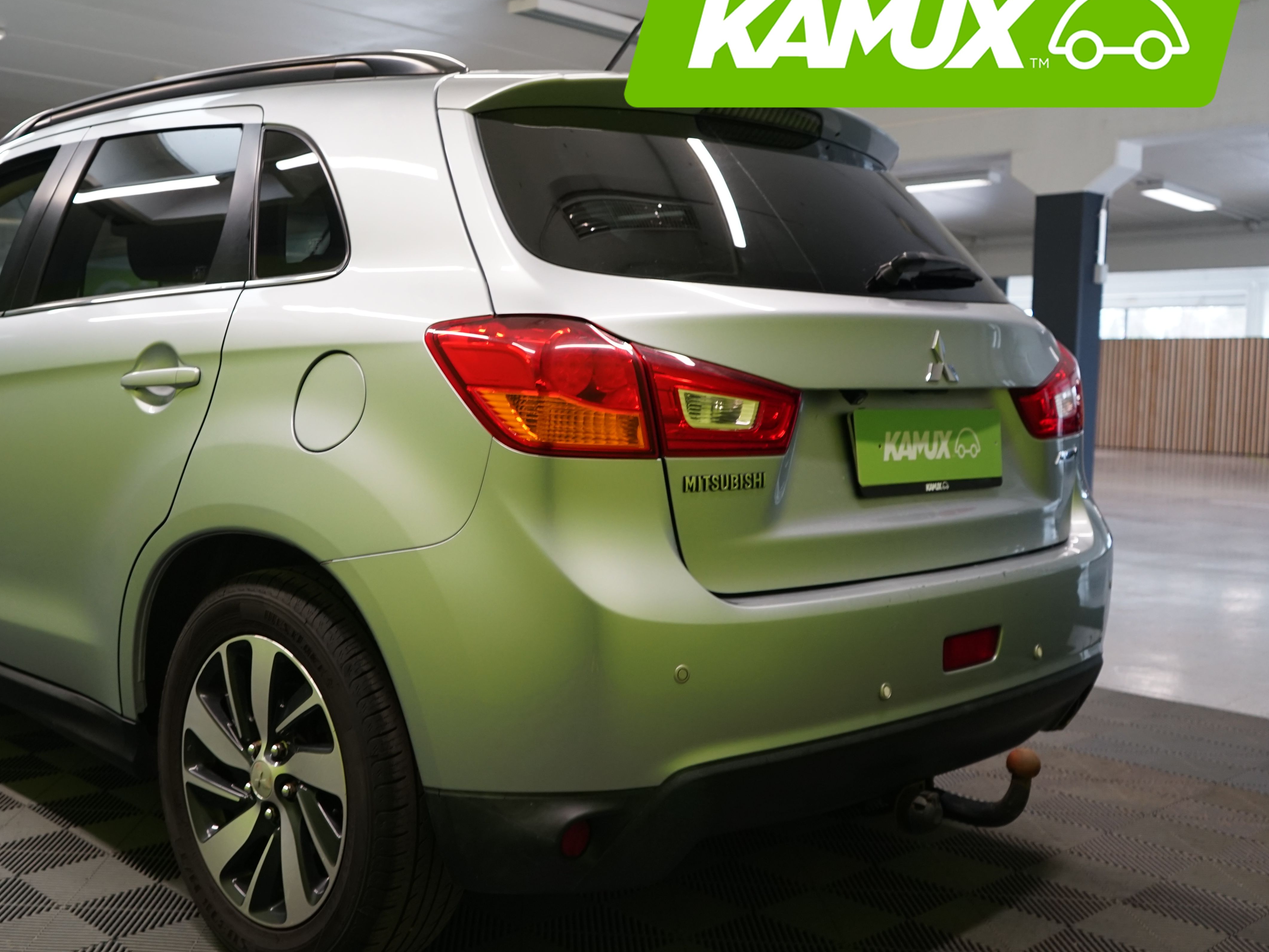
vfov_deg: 37.7
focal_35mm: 38
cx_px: 399
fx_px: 1393
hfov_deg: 48.0
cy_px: 493
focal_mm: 28
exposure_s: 1/30
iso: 800
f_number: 4.5
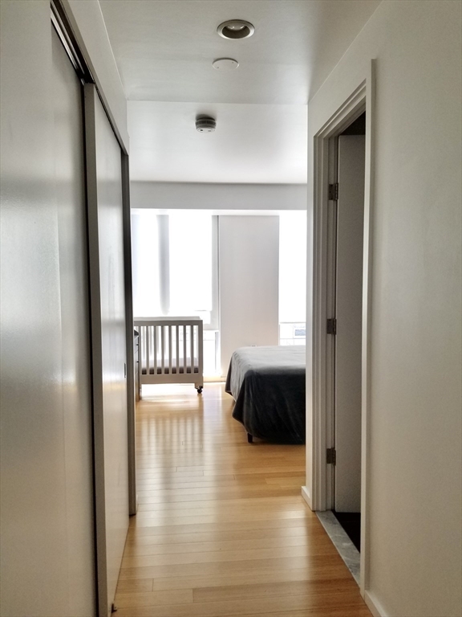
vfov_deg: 67.3
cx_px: 231
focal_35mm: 26
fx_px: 463
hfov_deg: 53.1
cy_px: 308
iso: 50
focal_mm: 4.3
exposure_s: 1/161
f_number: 1.7
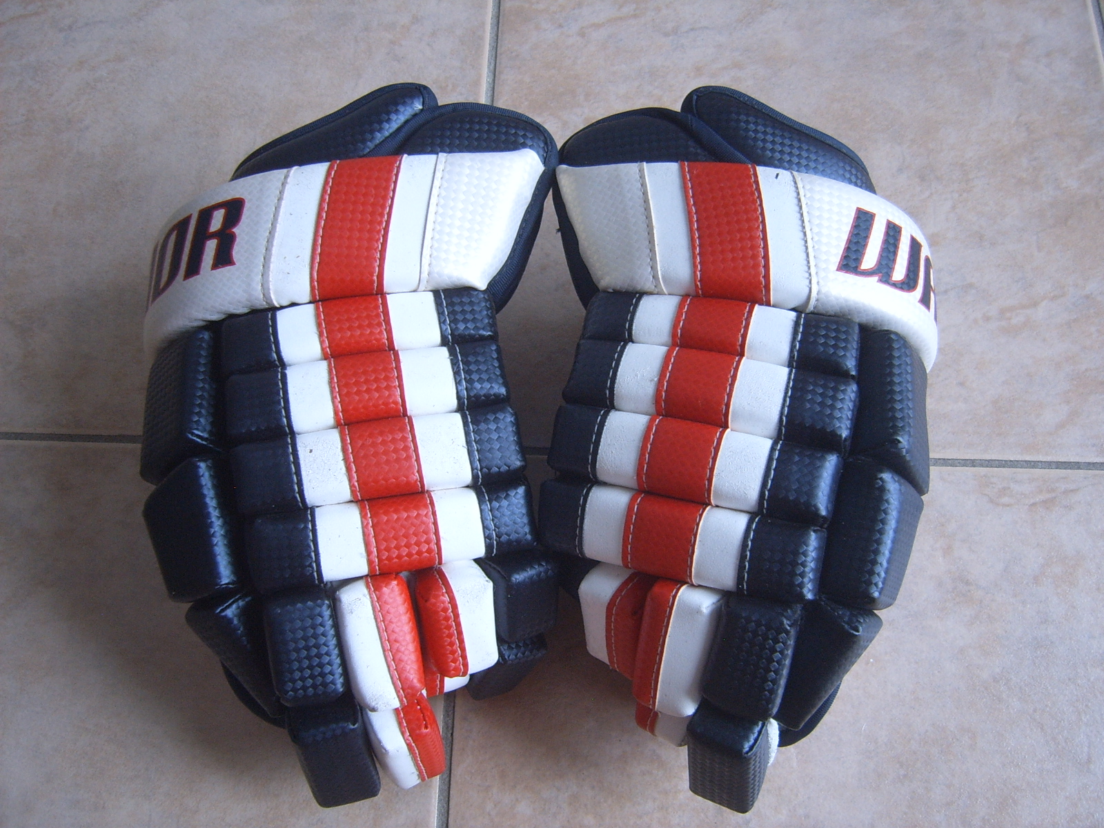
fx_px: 1116
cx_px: 552
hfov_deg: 52.6
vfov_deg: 40.7
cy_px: 414
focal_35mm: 35
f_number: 2.8
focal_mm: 5.8
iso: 83
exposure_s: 1/30
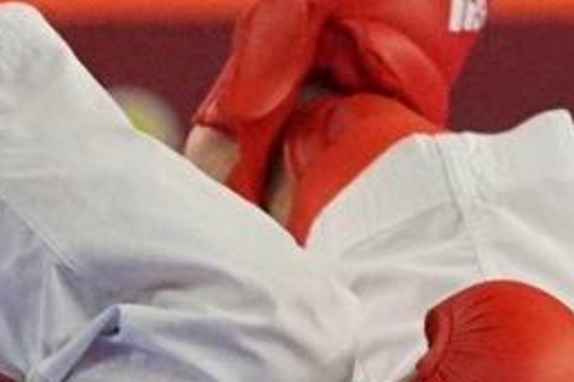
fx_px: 25143
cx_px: 156
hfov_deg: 1.3
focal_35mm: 1578
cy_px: -34
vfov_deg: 0.9
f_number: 3.2
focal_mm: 150
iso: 3200
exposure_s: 1/2000
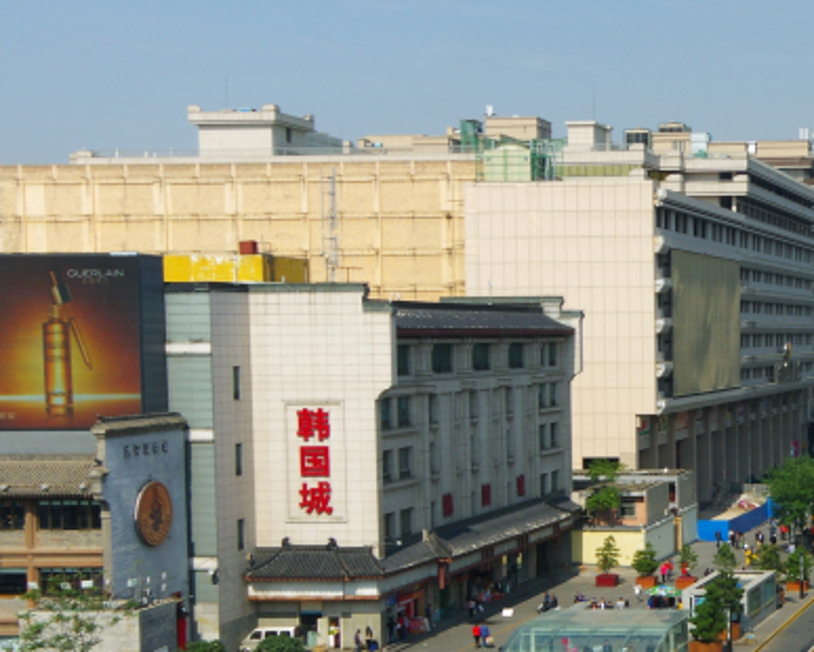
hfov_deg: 25.1
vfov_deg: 22.7
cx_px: 1008
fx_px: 1615
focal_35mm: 67
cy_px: 432
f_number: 16
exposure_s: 1/125
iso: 200
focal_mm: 18
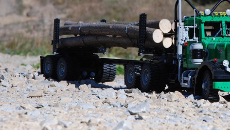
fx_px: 1054
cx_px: 187
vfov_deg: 7.0
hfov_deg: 12.4
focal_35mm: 173
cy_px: 37
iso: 200
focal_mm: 65
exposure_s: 1/250
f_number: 8
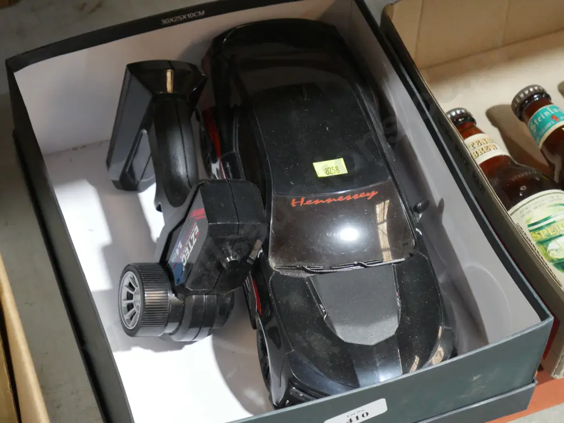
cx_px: 282
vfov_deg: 18.4
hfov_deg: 24.4
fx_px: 1304
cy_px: 212
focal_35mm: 80
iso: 3200
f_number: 5.6
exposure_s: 1/100
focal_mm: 40
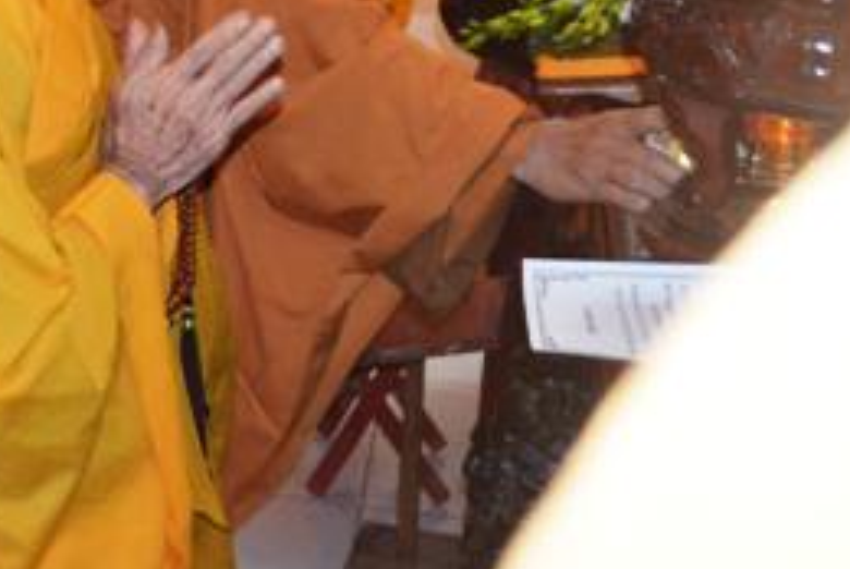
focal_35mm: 103
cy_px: -69
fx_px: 2435
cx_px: -101
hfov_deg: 19.0
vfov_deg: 13.1
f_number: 4.5
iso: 2000
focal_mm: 28
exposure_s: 1/60
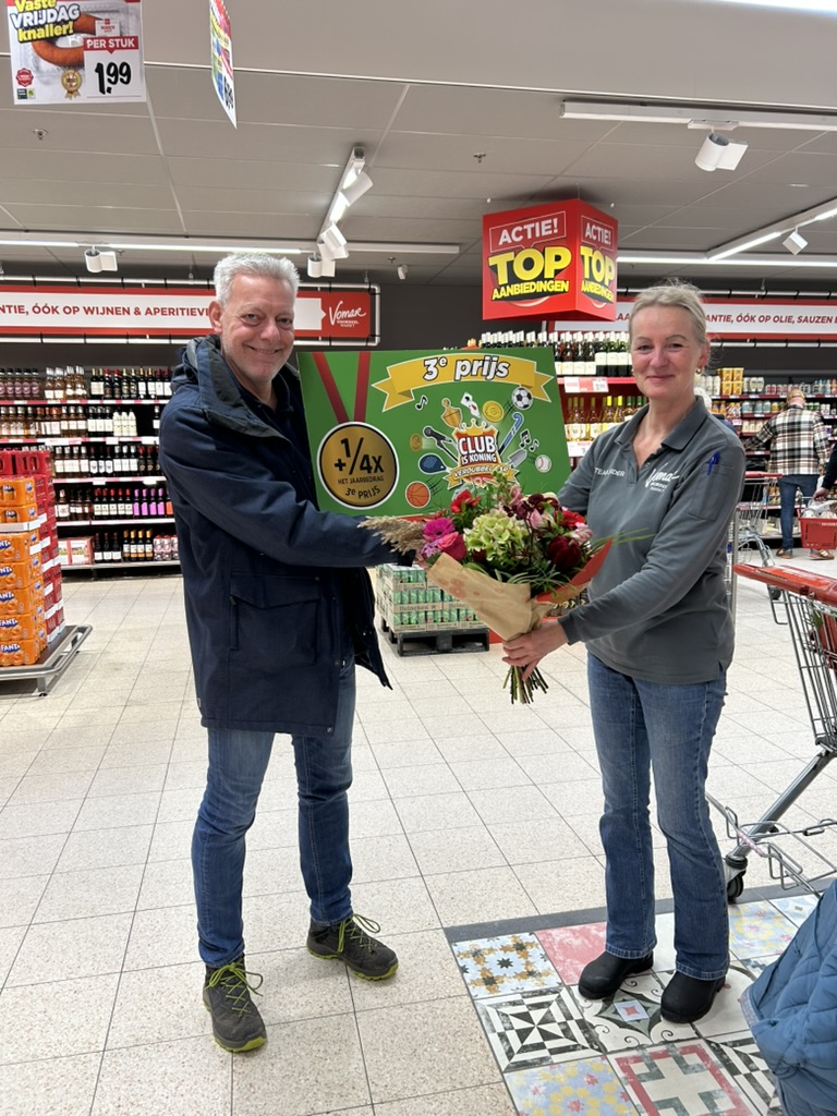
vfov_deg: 67.3
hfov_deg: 53.1
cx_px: 418
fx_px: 838
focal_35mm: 26
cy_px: 558
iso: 64
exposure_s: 1/100
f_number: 1.5
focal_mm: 5.7
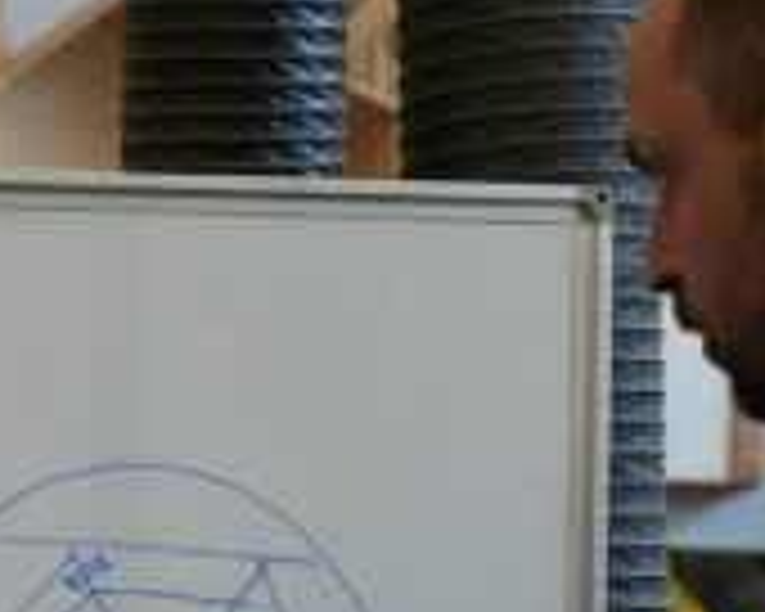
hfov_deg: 10.8
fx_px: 4022
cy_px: 706
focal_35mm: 178
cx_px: 108
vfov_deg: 8.6
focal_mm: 53.5
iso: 1600
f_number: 4
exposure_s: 1/160
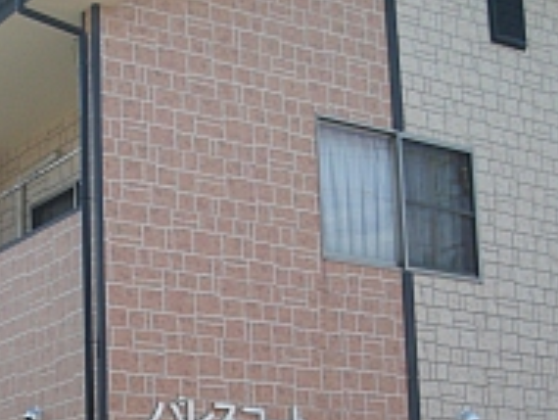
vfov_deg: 15.8
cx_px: 120
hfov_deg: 21.1
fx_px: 1485
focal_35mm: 92
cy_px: 401
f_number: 5.7
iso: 64
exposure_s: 1/158
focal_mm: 5.7
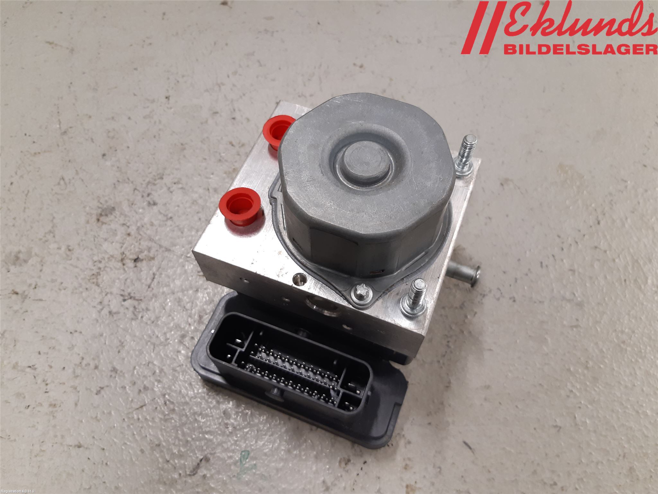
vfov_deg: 53.1
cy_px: 247
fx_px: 494
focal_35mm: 26
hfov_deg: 67.3
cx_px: 329
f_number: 1.7
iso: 125
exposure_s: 1/50
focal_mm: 3.93
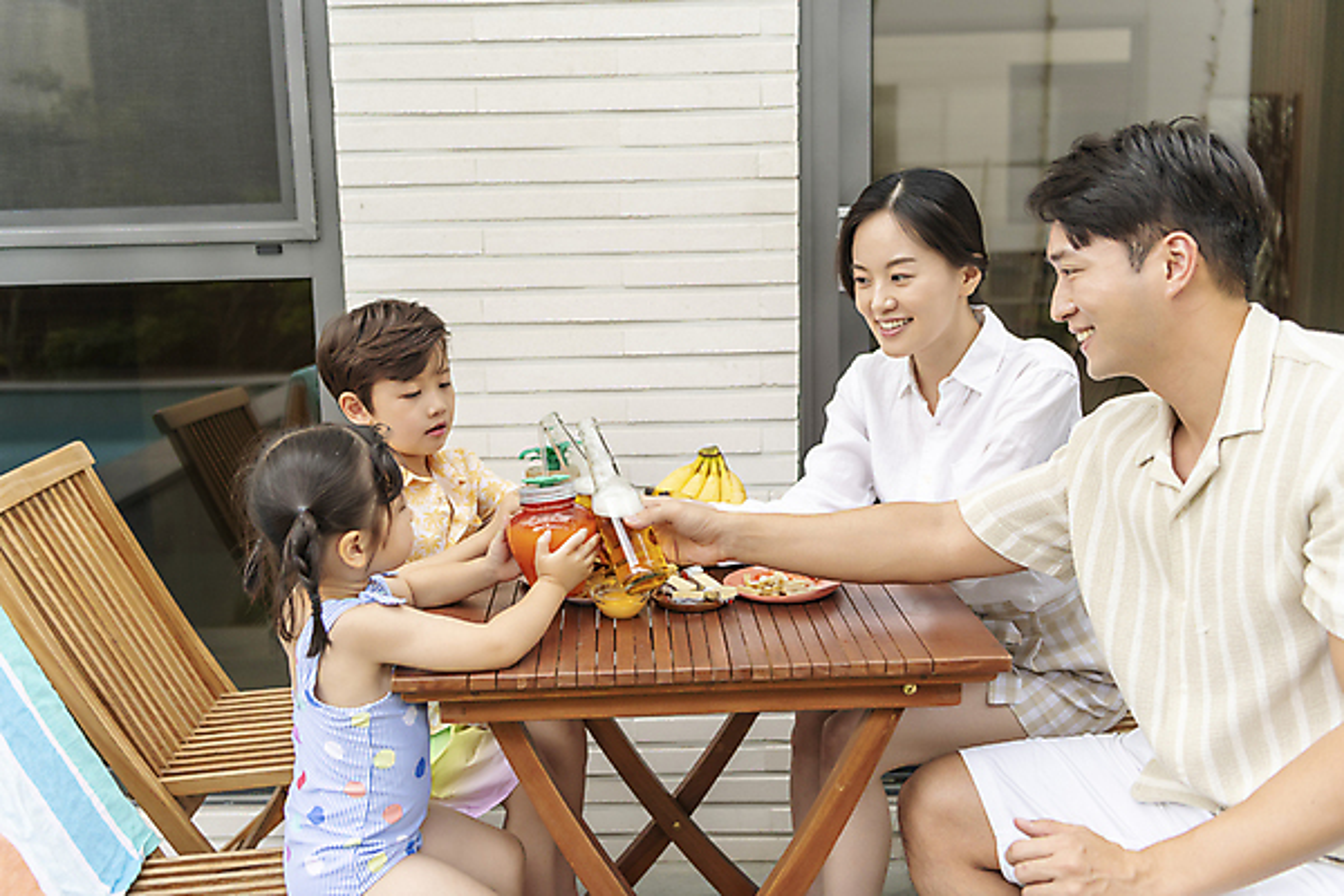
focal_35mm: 35
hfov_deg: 54.4
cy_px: 448
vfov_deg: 37.9
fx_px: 1307
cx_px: 672
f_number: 2.8
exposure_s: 1/640
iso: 200
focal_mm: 35
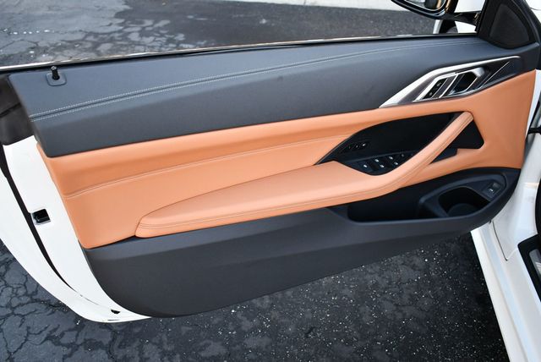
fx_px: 541
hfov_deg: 53.1
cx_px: 270
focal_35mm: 36
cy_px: 181
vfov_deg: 36.9
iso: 400
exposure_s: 1/250
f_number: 3.5
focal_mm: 18
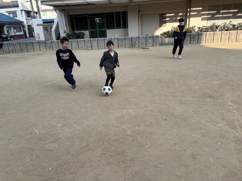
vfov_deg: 53.1
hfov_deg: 67.3
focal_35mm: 26
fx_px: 182
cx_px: 121
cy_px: 90
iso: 64
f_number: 1.6
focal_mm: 5.96
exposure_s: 1/1016
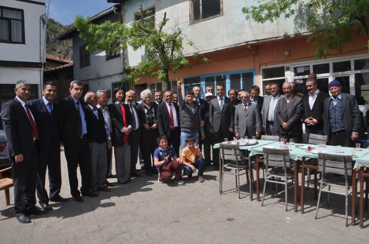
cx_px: 184
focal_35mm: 27
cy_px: 122
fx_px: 276
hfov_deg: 67.5
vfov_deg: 47.8
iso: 200
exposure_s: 1/400
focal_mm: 18
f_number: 10
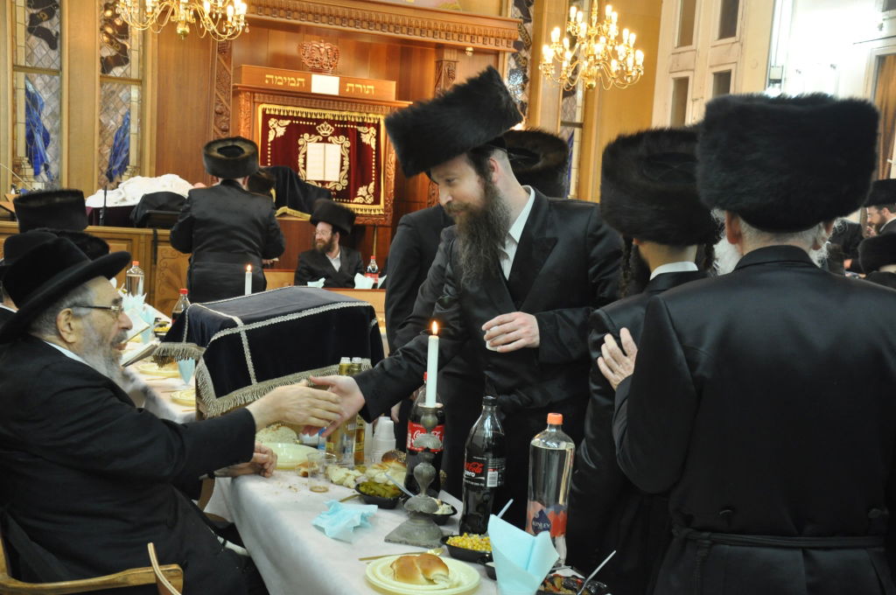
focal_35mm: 45
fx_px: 1119
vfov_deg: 29.8
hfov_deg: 43.7
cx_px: 448
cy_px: 298
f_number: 5.6
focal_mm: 30
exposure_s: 1/60
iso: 1000
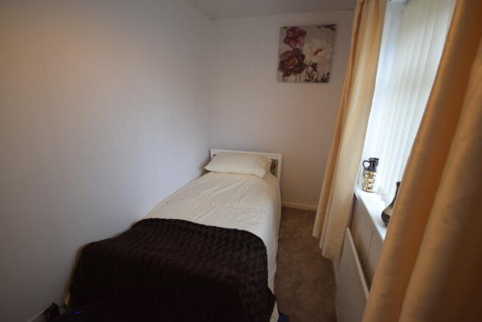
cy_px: 161
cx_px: 241
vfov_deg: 72.1
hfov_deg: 95.0
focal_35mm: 16
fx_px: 221
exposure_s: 1/60
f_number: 4.2
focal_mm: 11
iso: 720
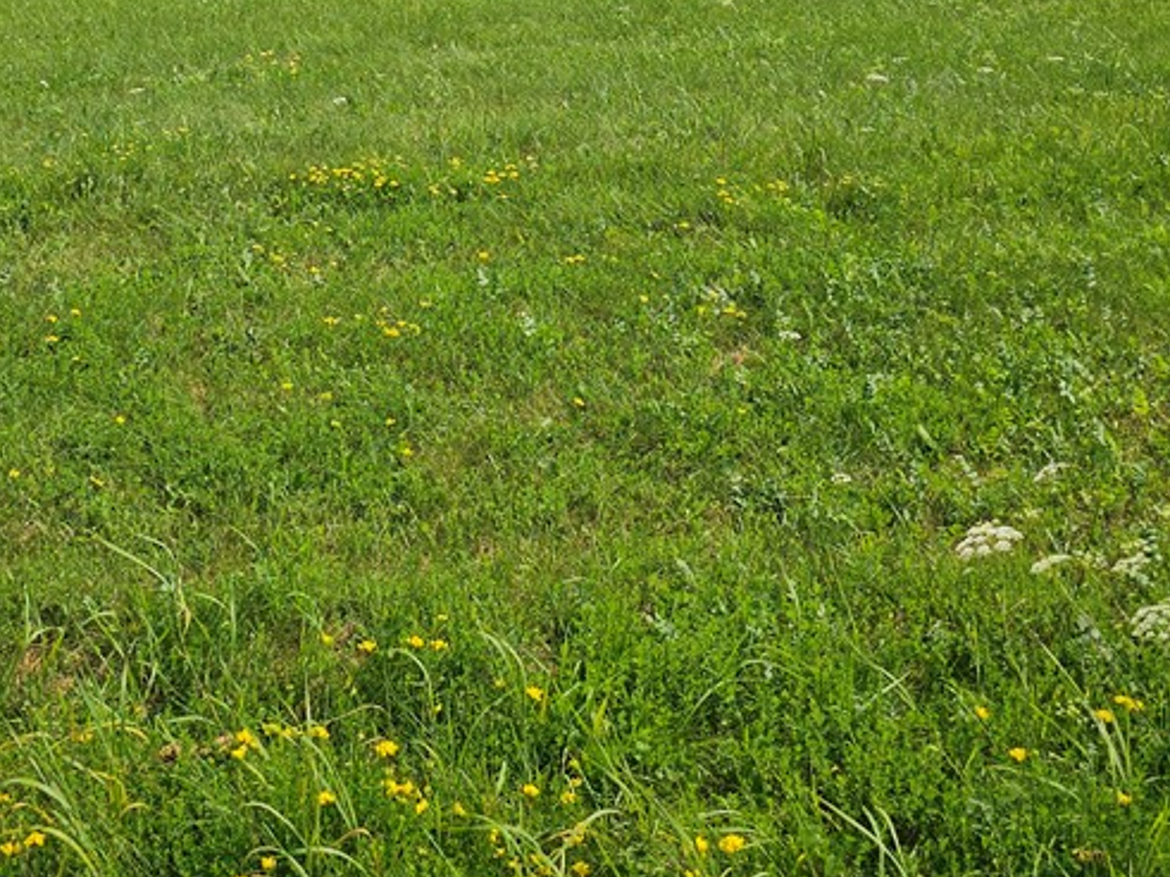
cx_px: 443
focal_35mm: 48
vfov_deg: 28.2
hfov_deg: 39.4
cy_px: -26
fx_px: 1622
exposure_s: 1/1232
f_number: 1.7
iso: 10
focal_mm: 6.3
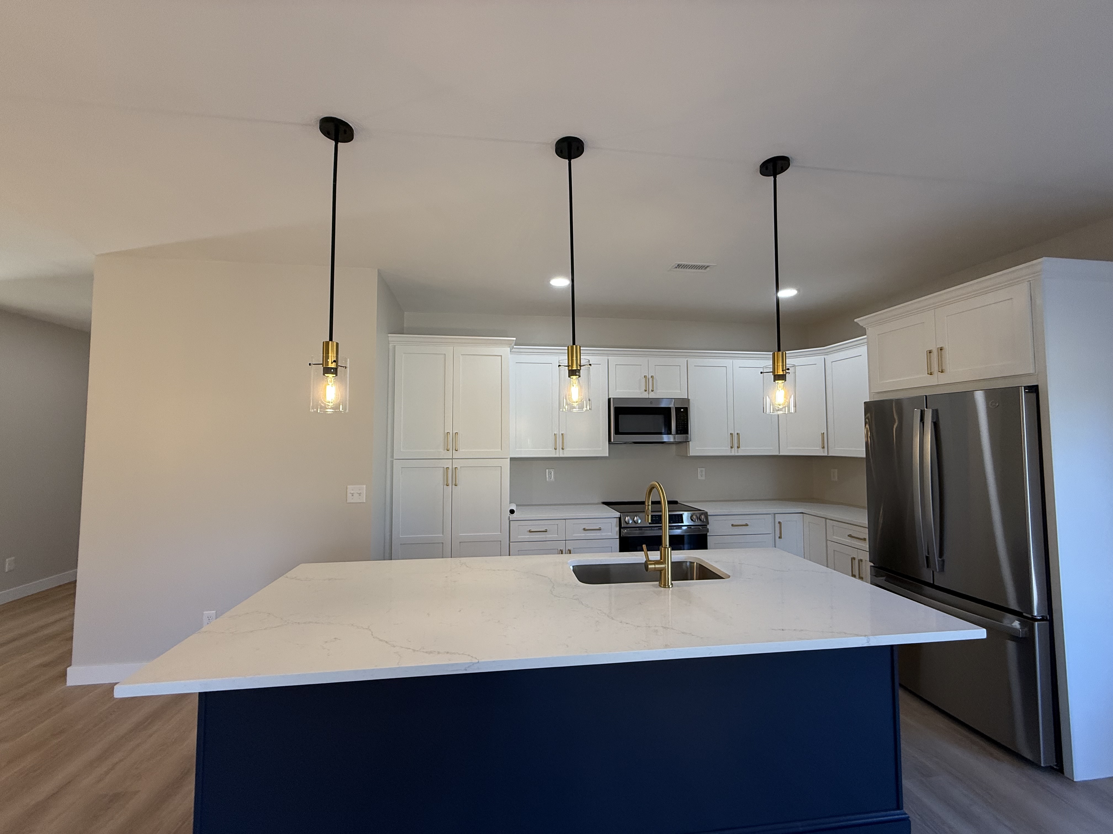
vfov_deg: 85.7
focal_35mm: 14
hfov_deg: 102.1
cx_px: 556
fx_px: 450
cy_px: 417
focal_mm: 2.22
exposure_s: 1/120
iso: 125
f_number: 2.2
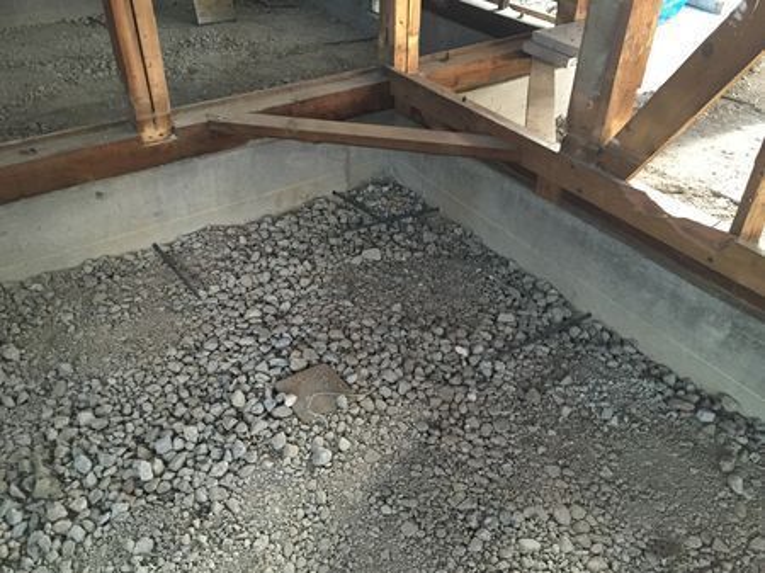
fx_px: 641
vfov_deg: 48.2
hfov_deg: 61.7
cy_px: 286
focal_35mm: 29
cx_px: 382
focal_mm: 4.15
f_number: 2.2
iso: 250
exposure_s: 1/15
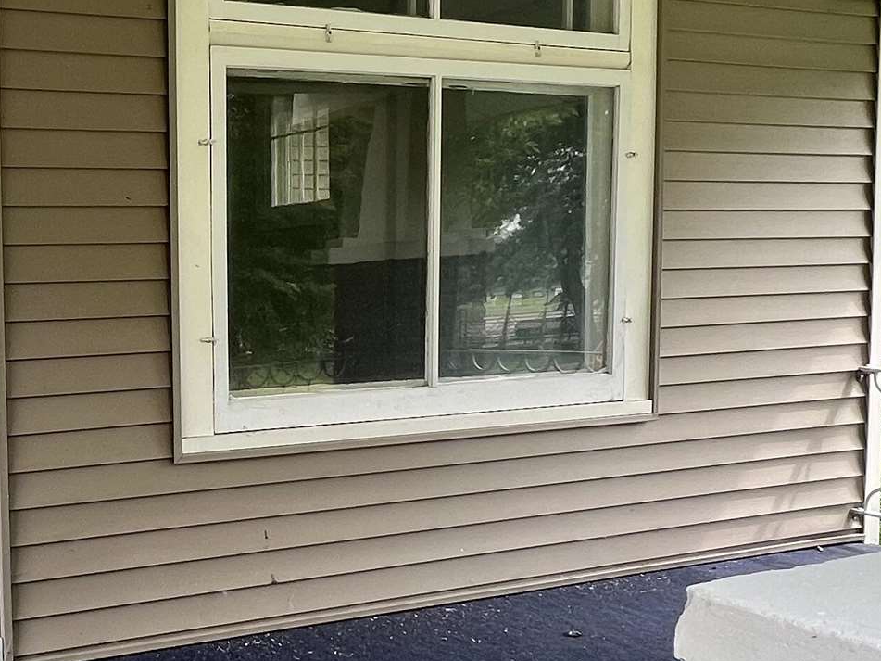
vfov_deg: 34.3
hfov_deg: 39.9
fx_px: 1069
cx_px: 19
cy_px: 369
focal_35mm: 42
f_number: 1.8
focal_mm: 1.57
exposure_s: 1/99
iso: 32
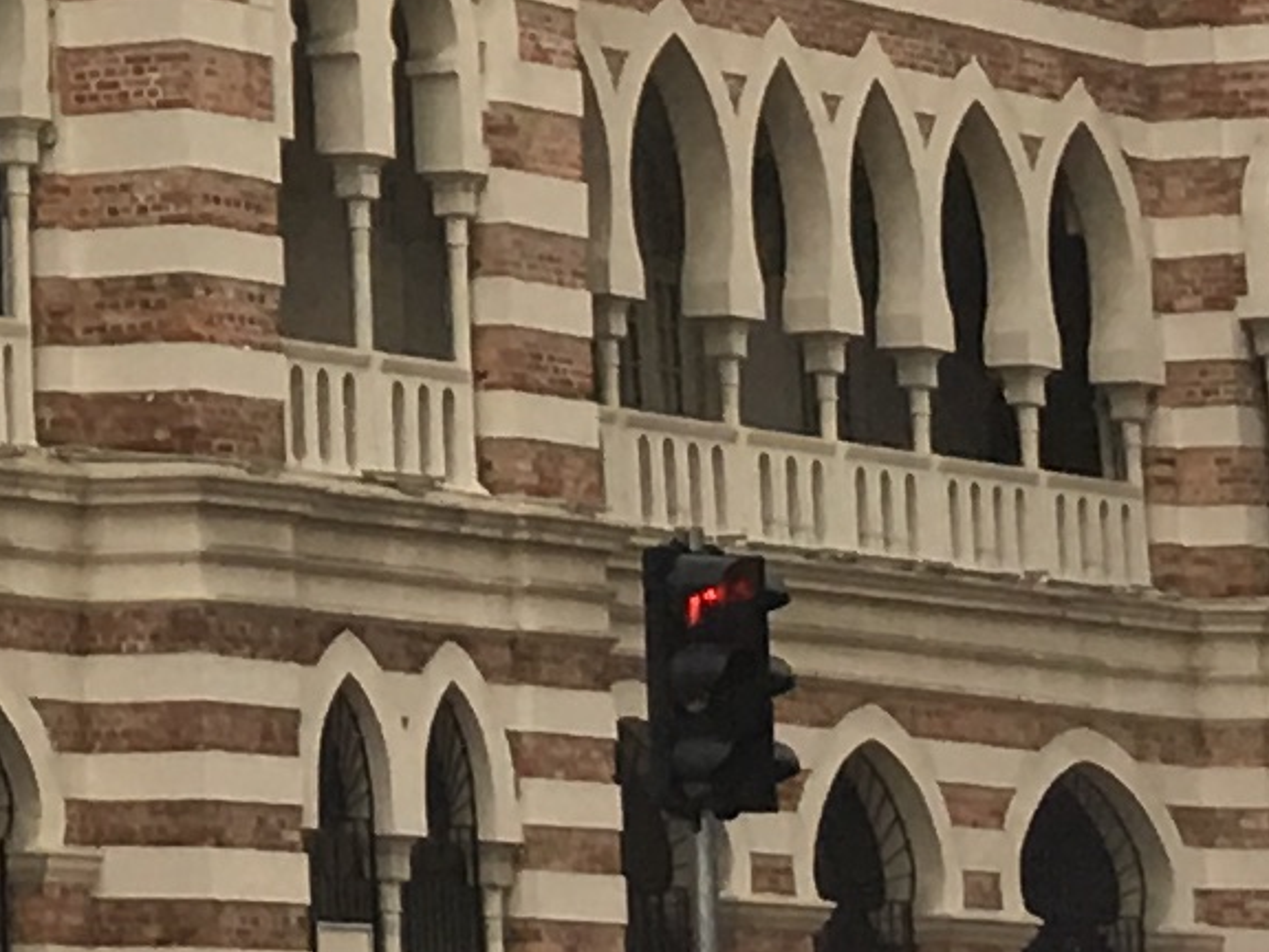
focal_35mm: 203
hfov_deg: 9.2
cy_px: -934
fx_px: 7442
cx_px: -1185
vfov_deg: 7.1
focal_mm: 4.15
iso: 25
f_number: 2.2
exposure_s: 1/33
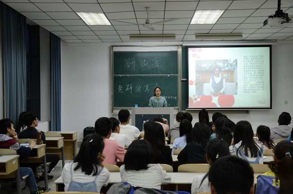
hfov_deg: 49.7
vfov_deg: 34.0
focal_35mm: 39
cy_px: 97
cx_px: 146
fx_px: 317
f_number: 4
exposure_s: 1/8
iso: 100
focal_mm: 26
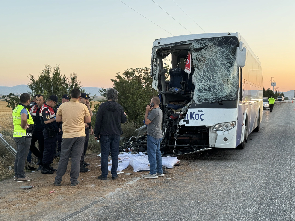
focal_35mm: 48
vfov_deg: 30.3
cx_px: 148
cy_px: 110
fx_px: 409
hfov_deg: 39.7
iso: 64
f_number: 1.78
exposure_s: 1/121
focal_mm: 6.76
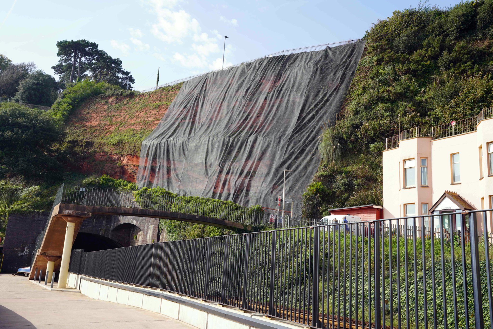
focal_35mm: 35
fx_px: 479
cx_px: 246
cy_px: 164
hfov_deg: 54.4
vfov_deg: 37.9
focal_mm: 35
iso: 100
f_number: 8
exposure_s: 1/125
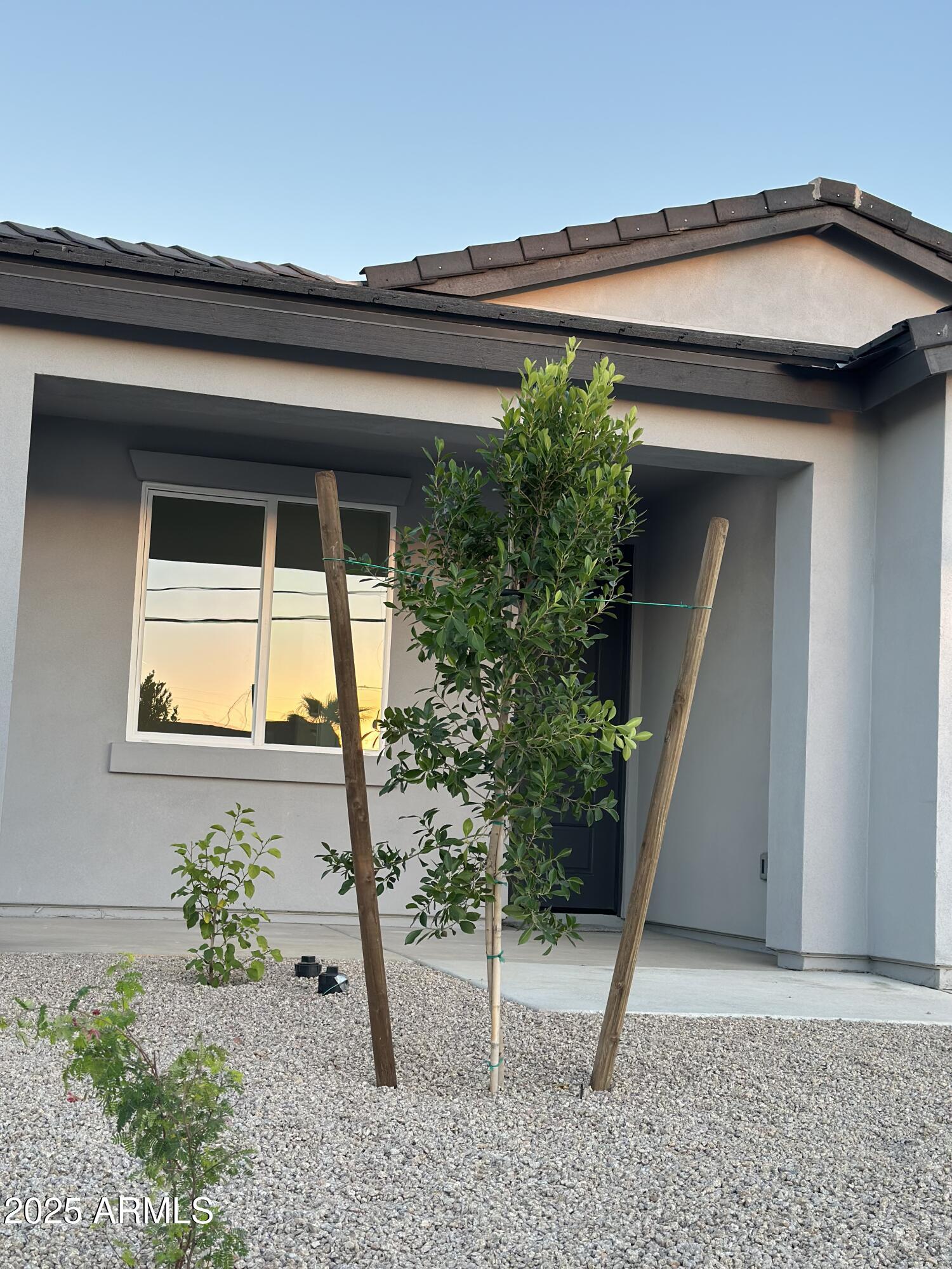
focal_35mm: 48
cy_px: 634
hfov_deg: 30.3
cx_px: 476
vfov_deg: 39.7
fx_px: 1760
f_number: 1.78
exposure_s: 1/252
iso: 80
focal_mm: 6.86
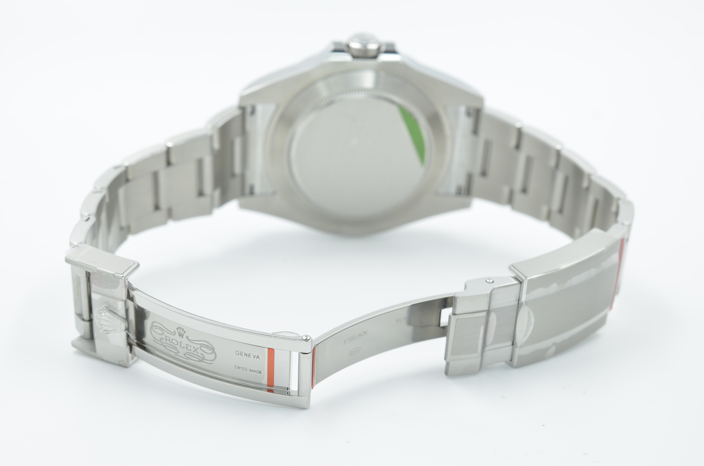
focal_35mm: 60
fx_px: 1171
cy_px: 233
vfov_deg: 22.5
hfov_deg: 33.5
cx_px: 352
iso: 125
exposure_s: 1/13
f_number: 13
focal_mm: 40
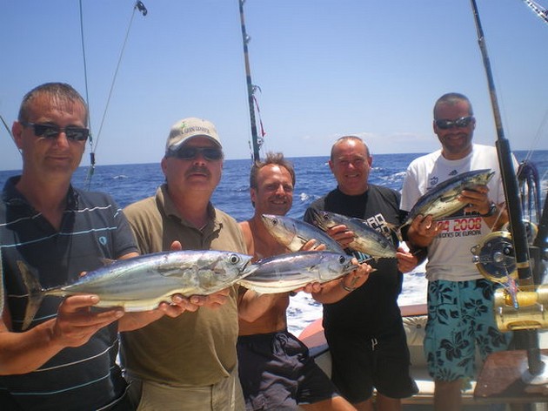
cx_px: 274
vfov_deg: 39.6
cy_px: 206
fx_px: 570
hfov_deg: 51.4
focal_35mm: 36
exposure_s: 1/500
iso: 50
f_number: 4.6
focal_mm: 6.3
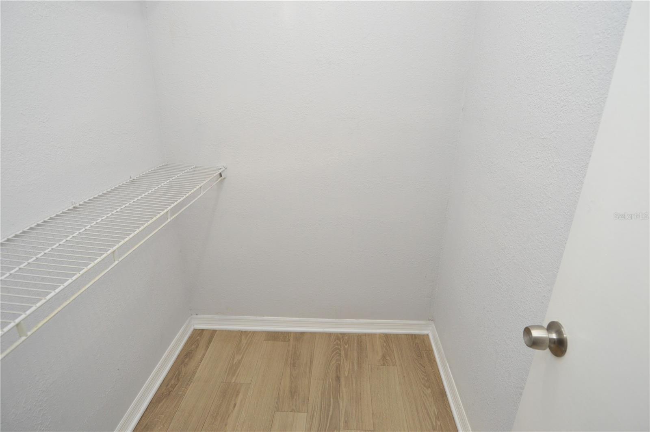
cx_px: 325
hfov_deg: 90.1
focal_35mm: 18
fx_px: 325
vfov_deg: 67.3
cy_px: 216
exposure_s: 1/60
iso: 400
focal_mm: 12
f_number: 4
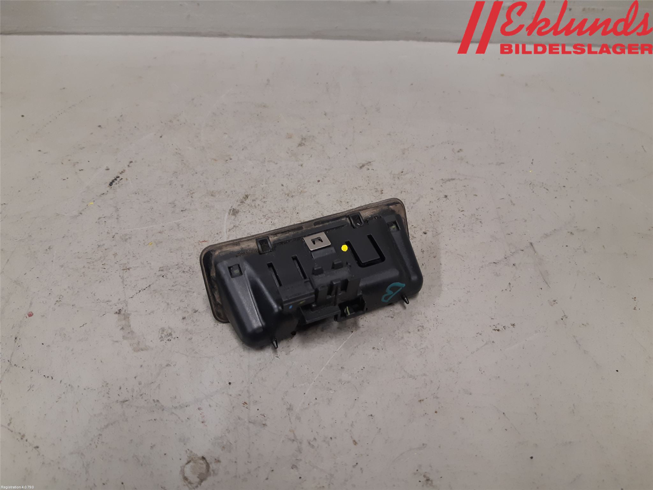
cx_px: 326
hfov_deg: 67.3
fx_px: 490
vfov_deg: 53.1
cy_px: 245
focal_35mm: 26
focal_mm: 3.93
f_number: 1.7
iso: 125
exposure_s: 1/50
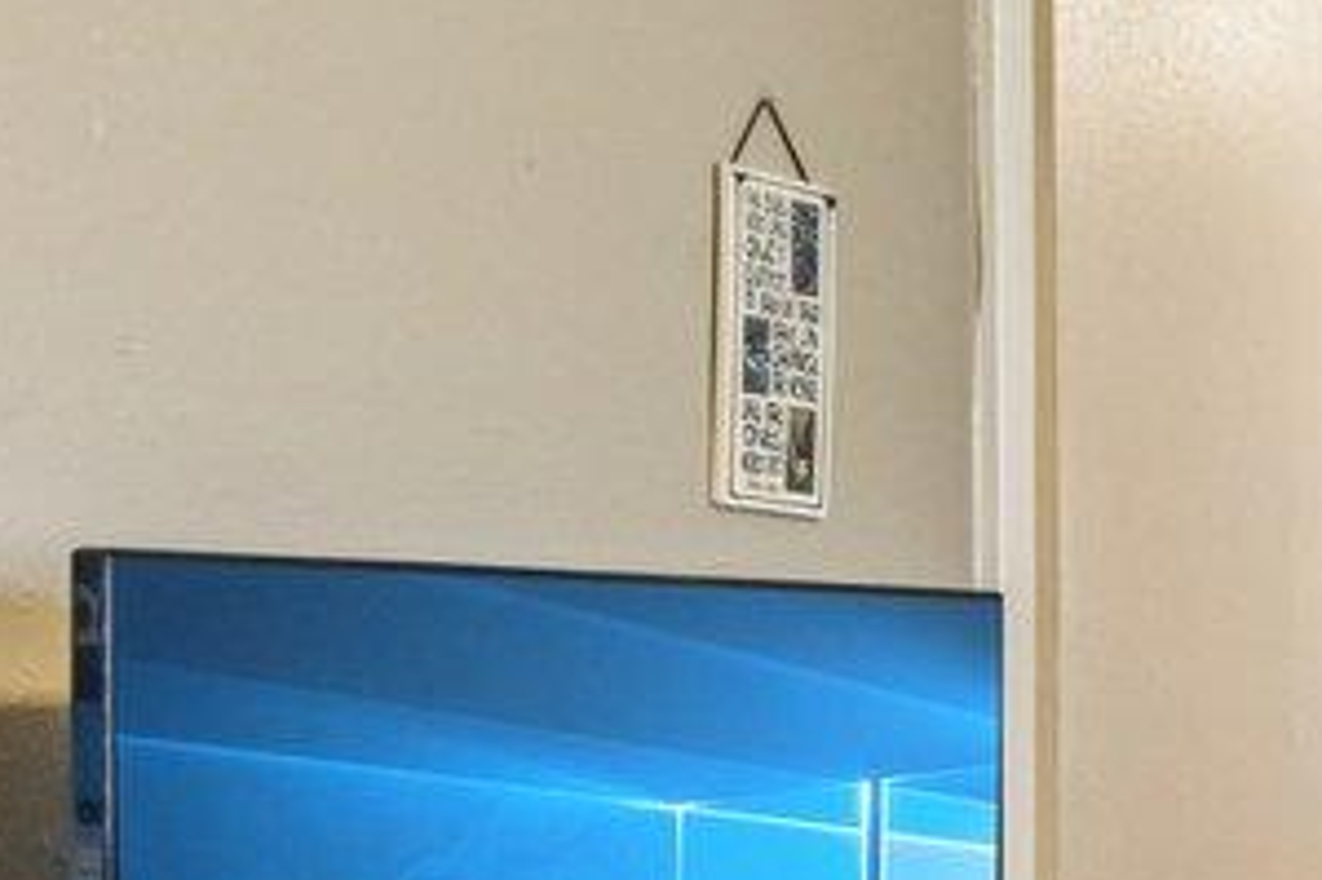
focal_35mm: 96
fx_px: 3523
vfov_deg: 14.1
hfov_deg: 13.3
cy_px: 776
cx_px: 3440
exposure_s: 1/15
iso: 1000
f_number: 8
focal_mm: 14
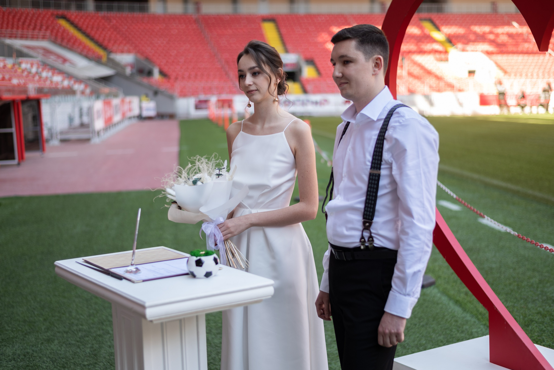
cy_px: 185
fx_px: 770
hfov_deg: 39.6
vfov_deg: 27.0
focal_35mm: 50
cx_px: 277
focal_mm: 50
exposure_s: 1/400
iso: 100
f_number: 2
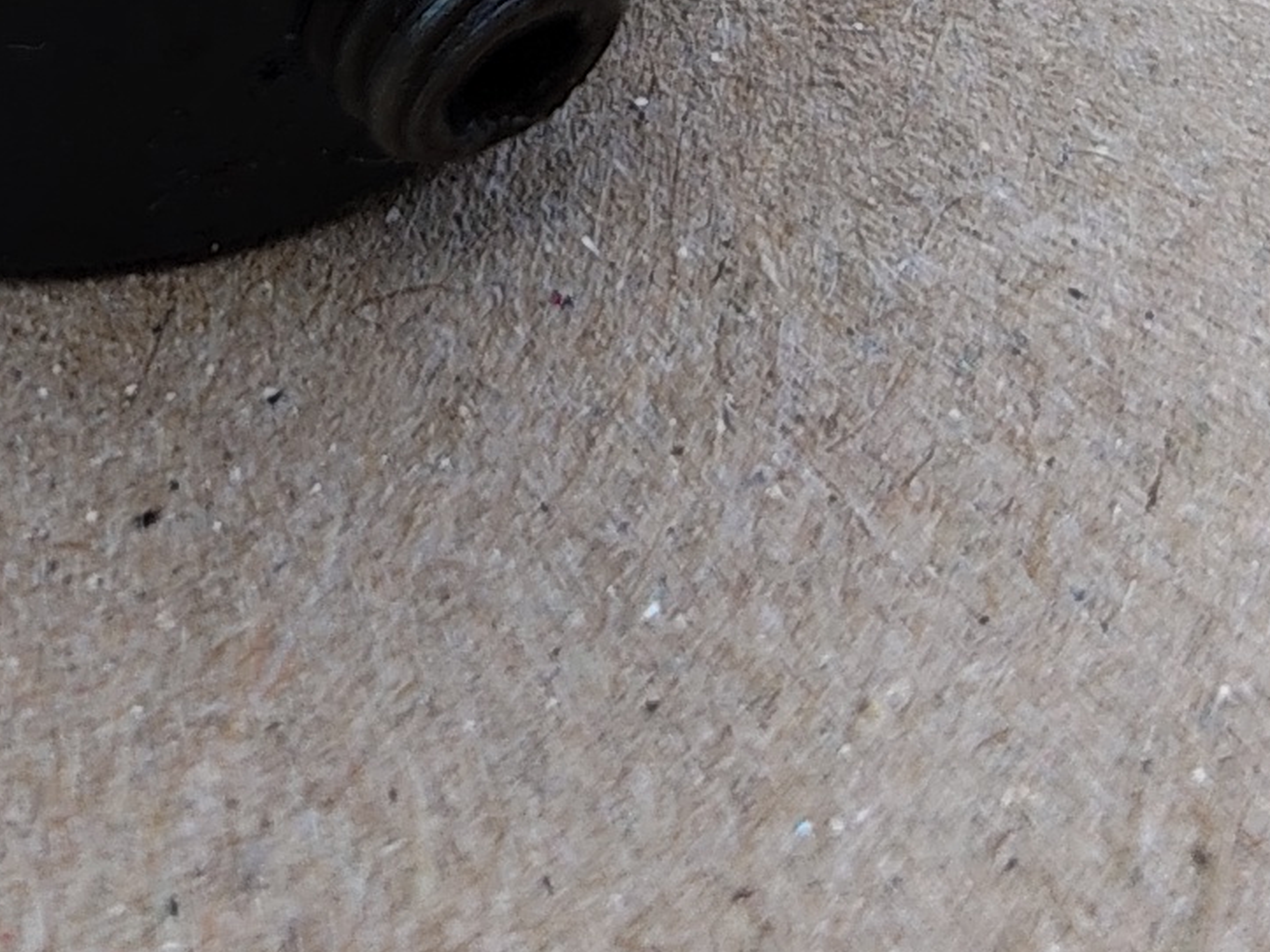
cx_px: -221
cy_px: -555
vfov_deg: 10.5
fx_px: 4989
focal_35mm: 136
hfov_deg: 14.1
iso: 100
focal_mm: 5.56
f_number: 1.8
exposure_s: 1/503
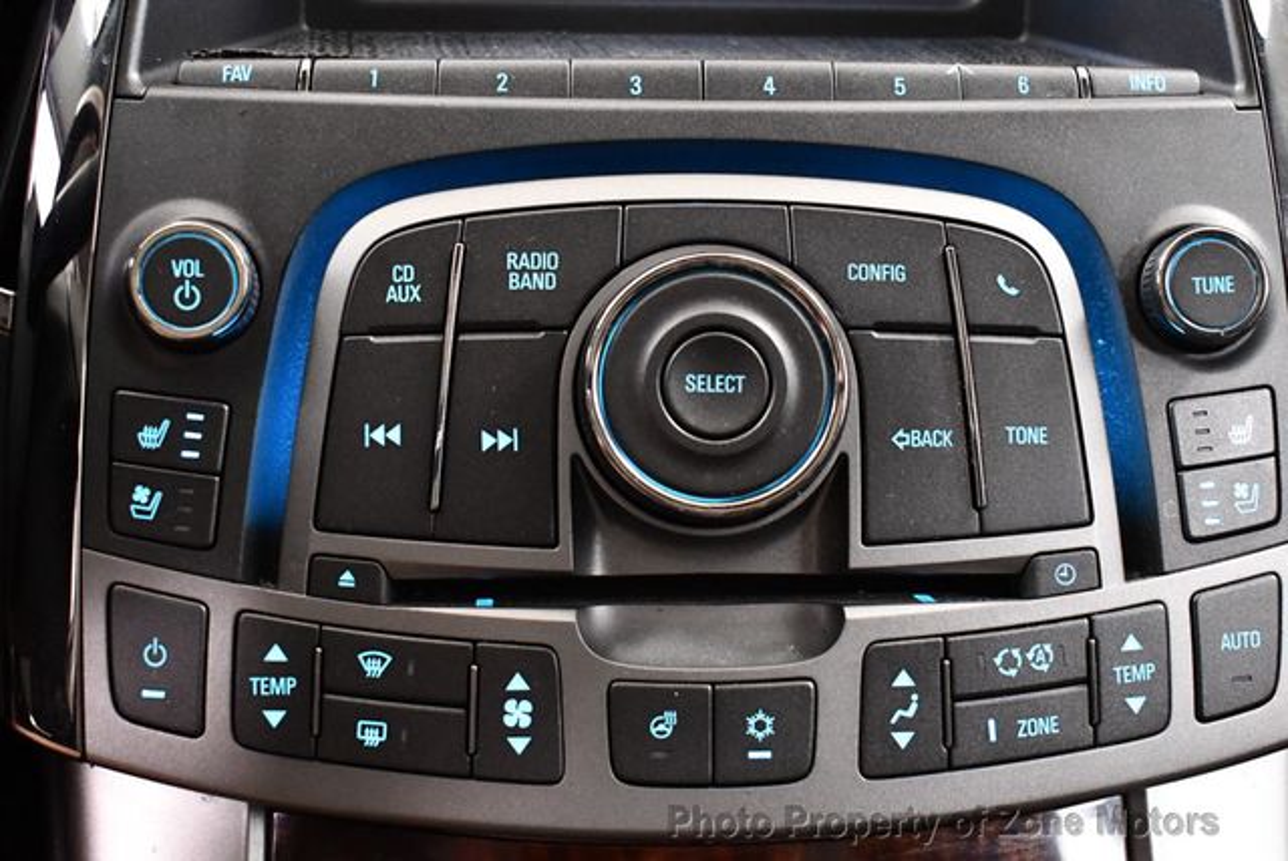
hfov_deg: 36.8
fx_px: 1934
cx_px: 644
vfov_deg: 25.1
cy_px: 430
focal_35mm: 54
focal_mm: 27
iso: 4500
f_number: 4
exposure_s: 1/60
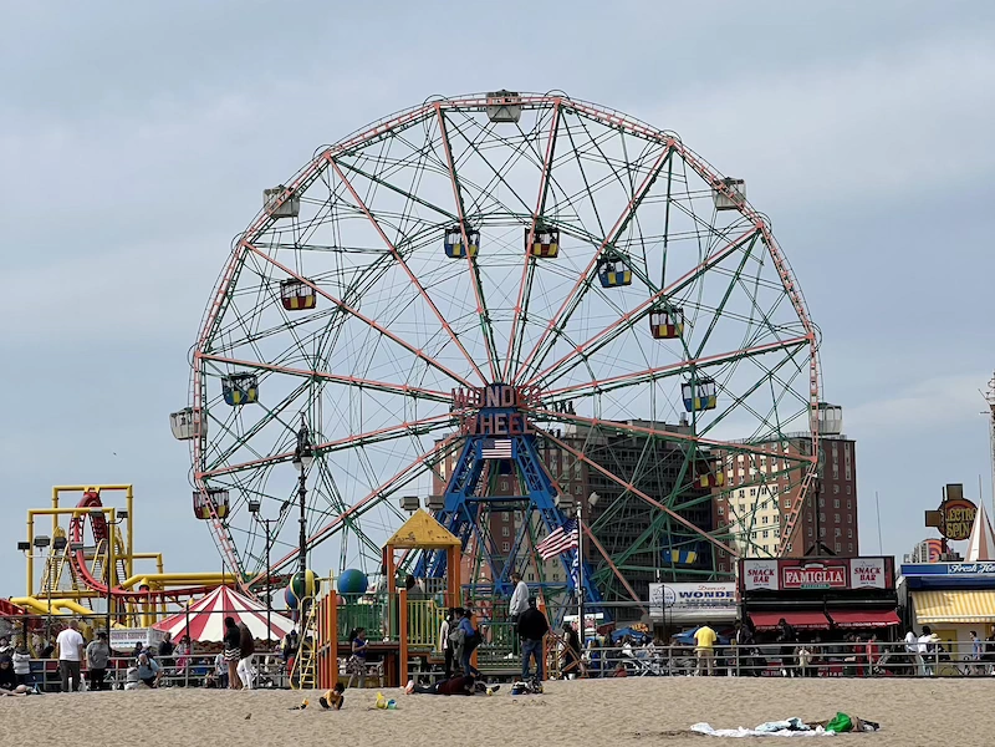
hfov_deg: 25.3
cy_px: 374
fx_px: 2213
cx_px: 498
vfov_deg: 19.1
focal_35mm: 77
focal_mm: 9
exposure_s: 1/1522
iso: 32
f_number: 2.8
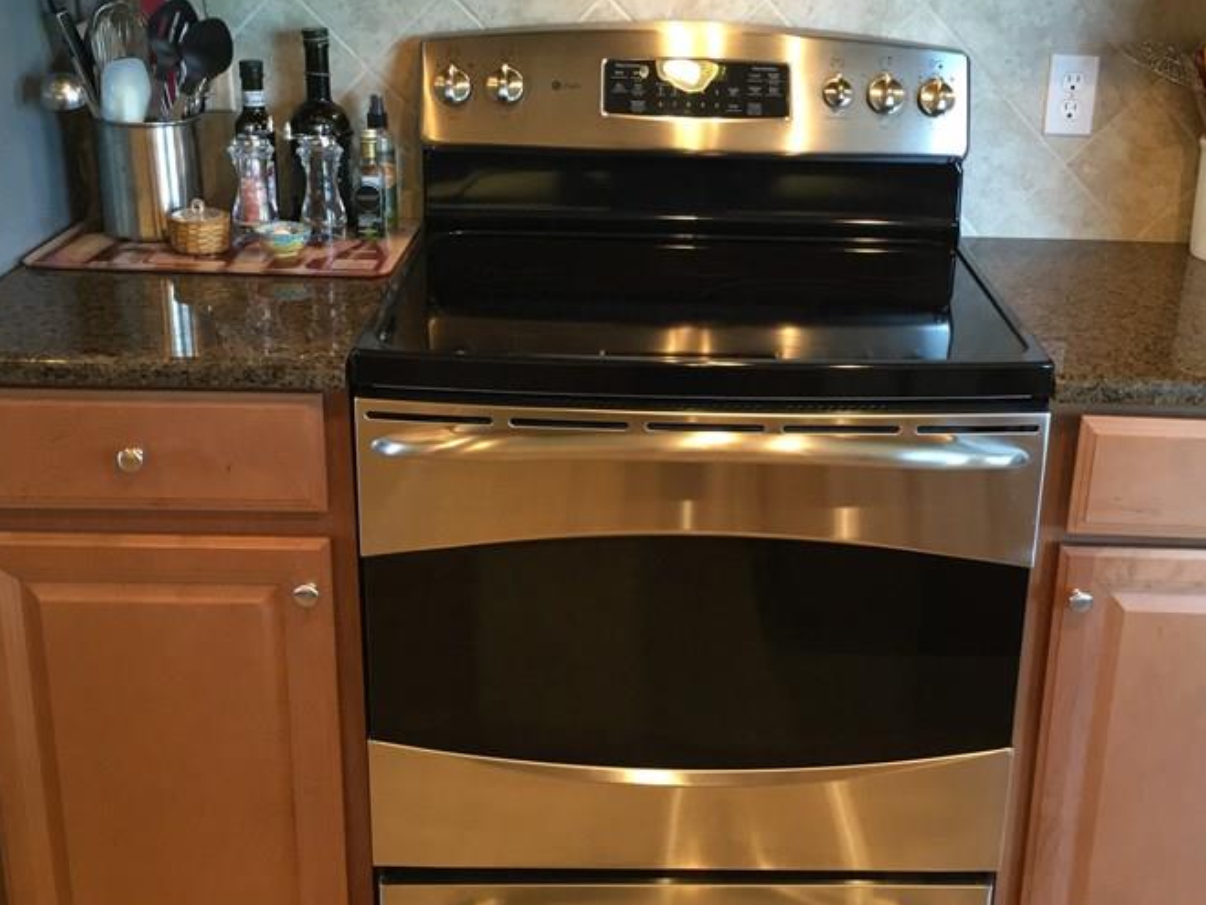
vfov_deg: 32.1
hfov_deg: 41.9
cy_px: 393
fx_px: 1568
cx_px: 713
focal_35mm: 45
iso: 200
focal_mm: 4.15
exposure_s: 1/24
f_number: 2.2
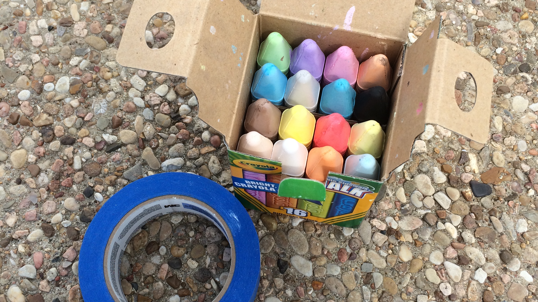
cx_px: 271
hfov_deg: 47.4
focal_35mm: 43
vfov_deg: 27.7
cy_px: 132
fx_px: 613
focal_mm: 4.15
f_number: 2.2
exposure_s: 1/1140
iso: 32
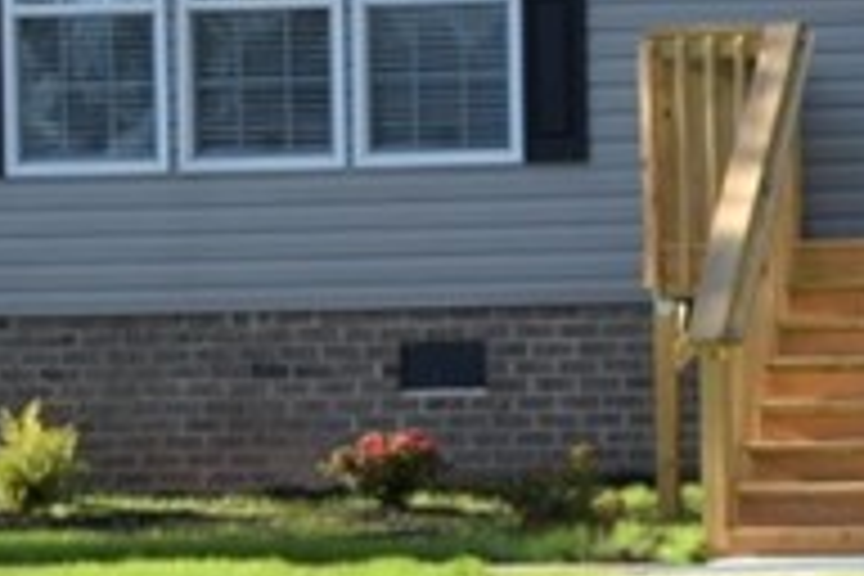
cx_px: 738
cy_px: 86
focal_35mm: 246
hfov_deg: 8.4
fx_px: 5899
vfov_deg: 5.6
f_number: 4.2
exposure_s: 1/350
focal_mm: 29
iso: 100
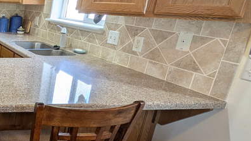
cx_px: -64
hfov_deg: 38.5
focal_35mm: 34
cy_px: 63
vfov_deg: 34.6
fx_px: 226
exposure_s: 1/24
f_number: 1.95
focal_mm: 2.23
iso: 38
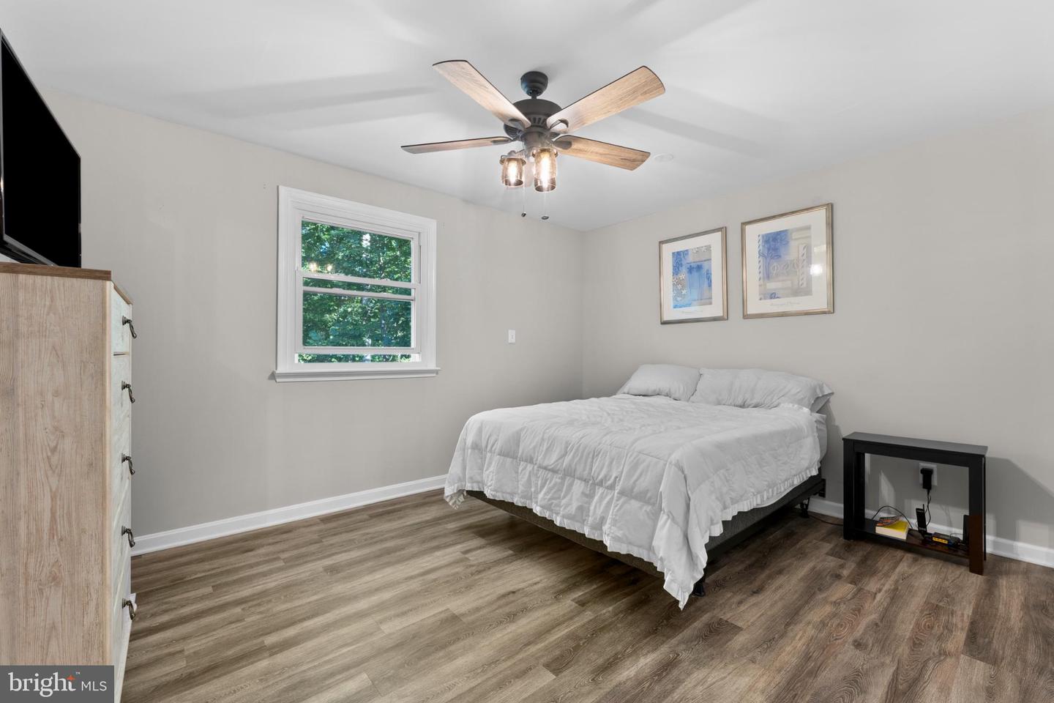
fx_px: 445
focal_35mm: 15
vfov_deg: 76.6
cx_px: 527
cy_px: 352
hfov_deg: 99.6
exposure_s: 1.6
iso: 320
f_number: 9
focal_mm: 15.2
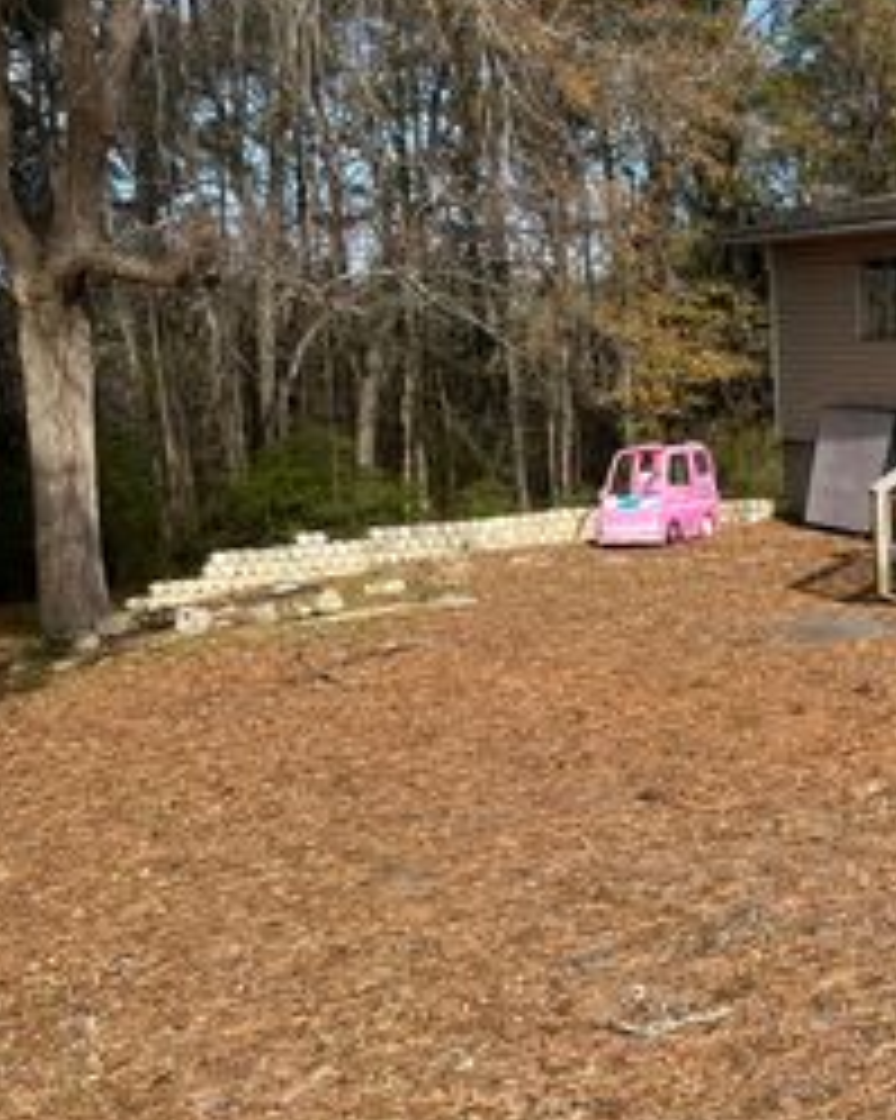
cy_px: 502
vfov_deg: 36.6
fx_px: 1692
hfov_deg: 26.2
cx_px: 1094
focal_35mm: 51
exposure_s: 1/1802
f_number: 1.6
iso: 50
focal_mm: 5.1
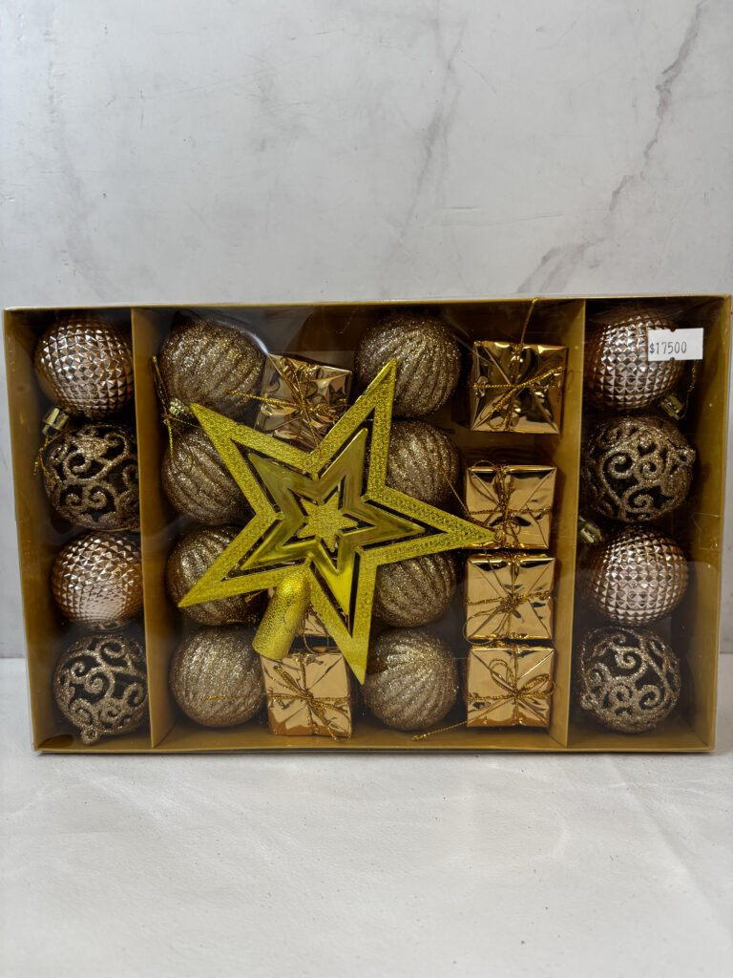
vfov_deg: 67.3
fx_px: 734
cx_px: 366
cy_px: 489
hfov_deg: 53.1
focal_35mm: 26
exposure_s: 1/100
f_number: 1.6
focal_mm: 5.96
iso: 100
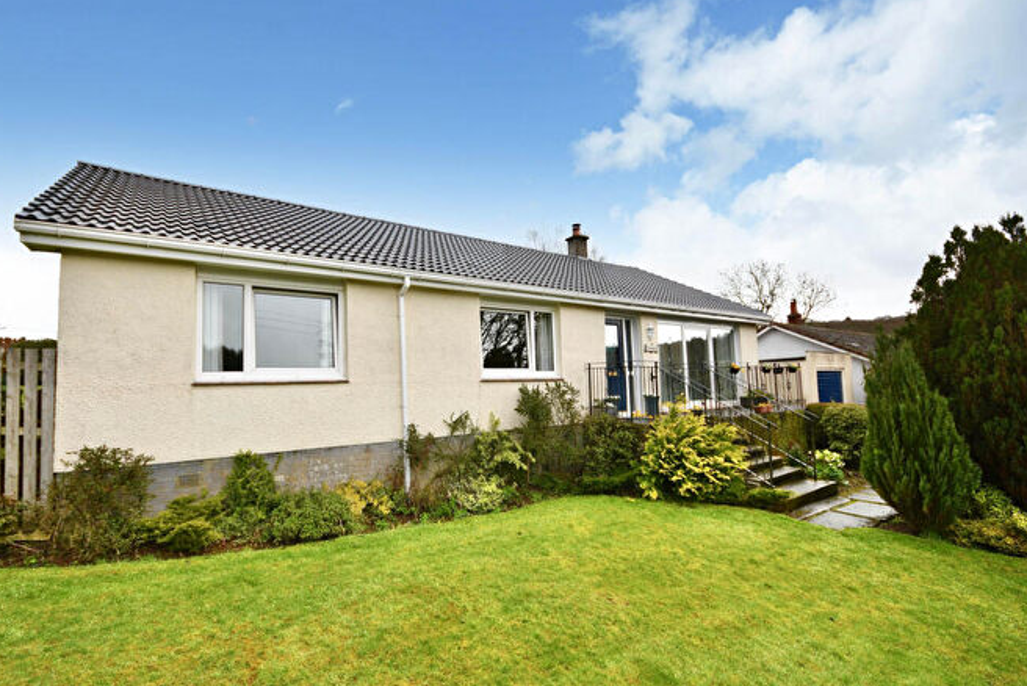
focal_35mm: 16
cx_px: 501
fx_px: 457
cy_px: 350
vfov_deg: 73.8
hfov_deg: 96.7
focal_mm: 10
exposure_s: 1/60
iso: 100
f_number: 6.3
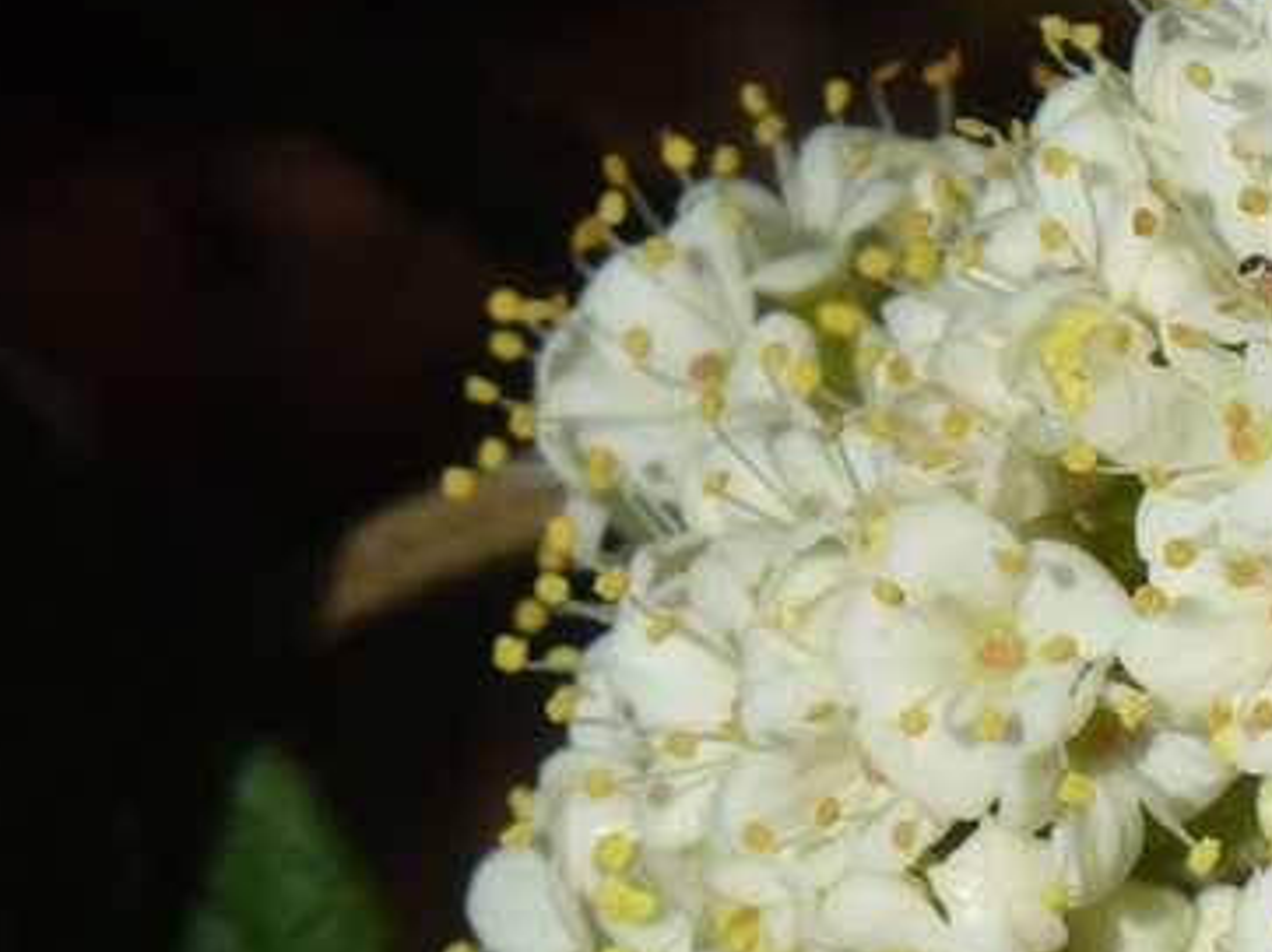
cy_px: 1022
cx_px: 1602
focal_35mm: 334
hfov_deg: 5.9
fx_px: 12265
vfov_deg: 4.4
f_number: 7.4
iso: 80
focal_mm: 19.4
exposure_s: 1/500
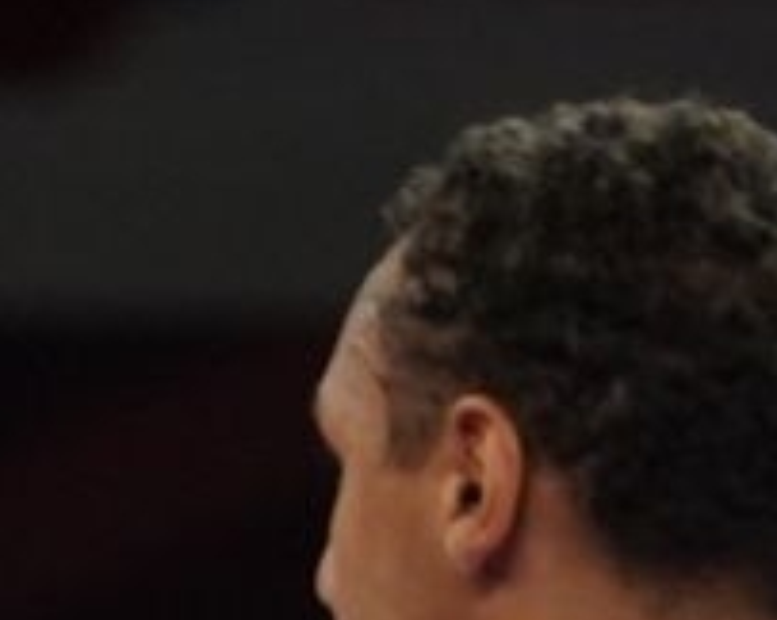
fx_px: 37838
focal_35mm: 1647
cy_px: 1845
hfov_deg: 1.2
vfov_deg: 0.9
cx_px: -662
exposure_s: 1/1000
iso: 1600
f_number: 2.8
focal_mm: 198
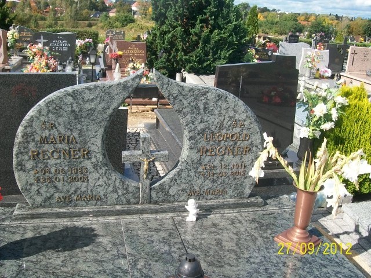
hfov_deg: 51.4
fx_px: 386
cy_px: 139
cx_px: 186
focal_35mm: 36
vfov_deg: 39.7
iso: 80
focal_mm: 6
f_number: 4.8
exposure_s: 1/320
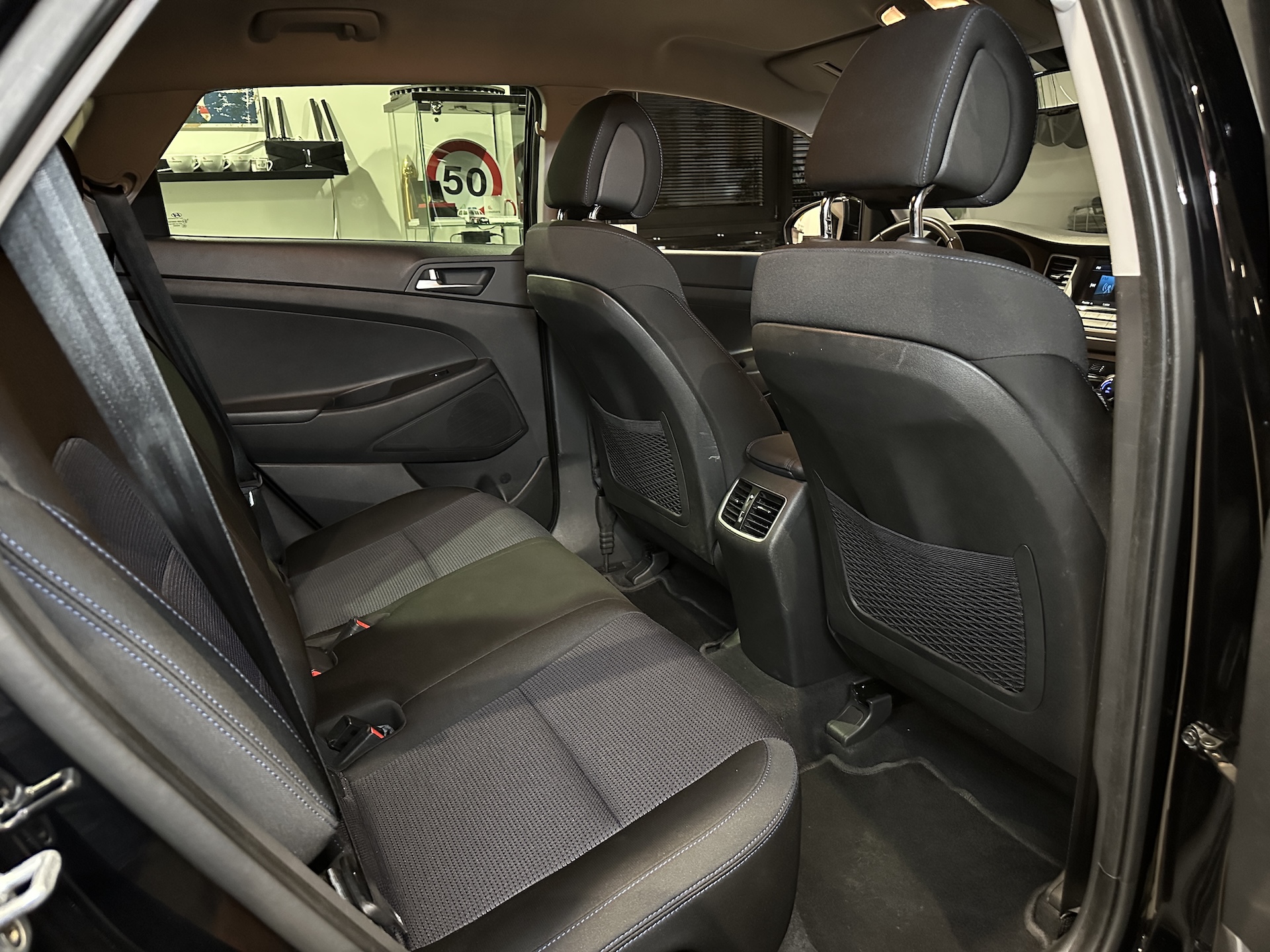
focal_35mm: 24
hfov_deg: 71.6
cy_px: 476
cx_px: 635
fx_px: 881
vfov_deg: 56.8
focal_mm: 6.86
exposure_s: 1/30
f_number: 1.78
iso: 1250
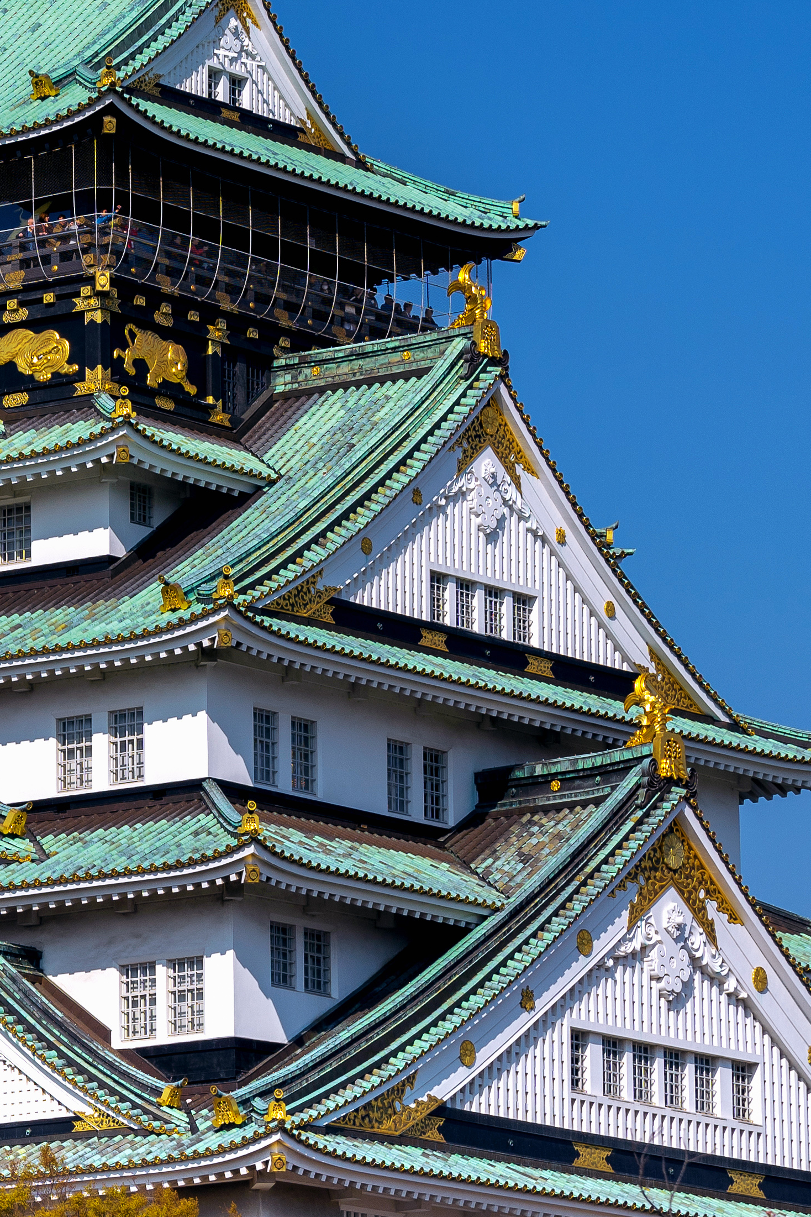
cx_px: 50
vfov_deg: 8.3
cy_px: 758
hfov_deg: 5.5
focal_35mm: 248
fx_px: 8380
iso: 100
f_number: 9
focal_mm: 91
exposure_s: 1/400
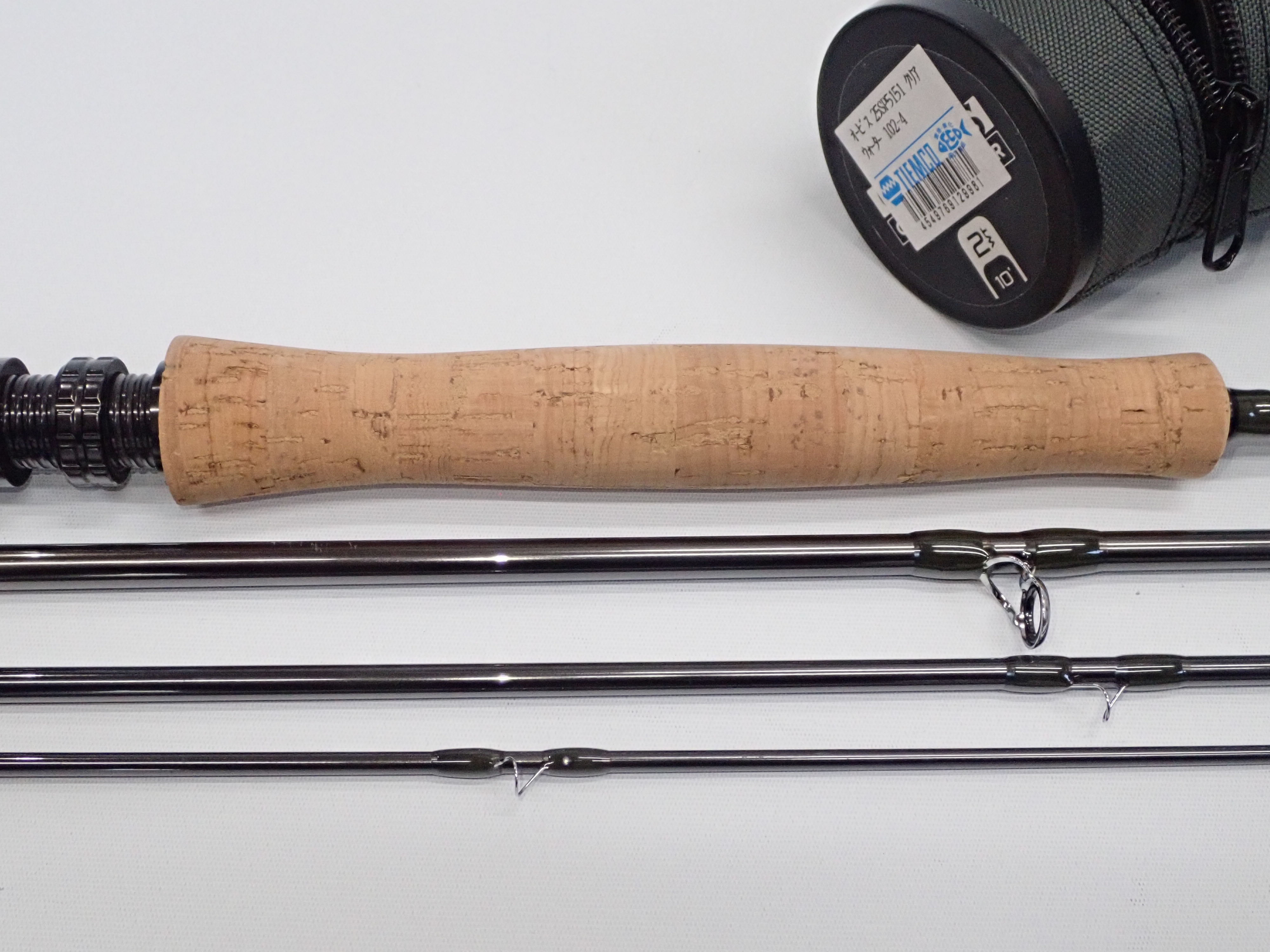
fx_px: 1284
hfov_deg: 52.6
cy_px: 476
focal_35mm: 35
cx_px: 635
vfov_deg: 40.7
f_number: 3.5
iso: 800
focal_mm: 6.42
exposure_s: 1/60
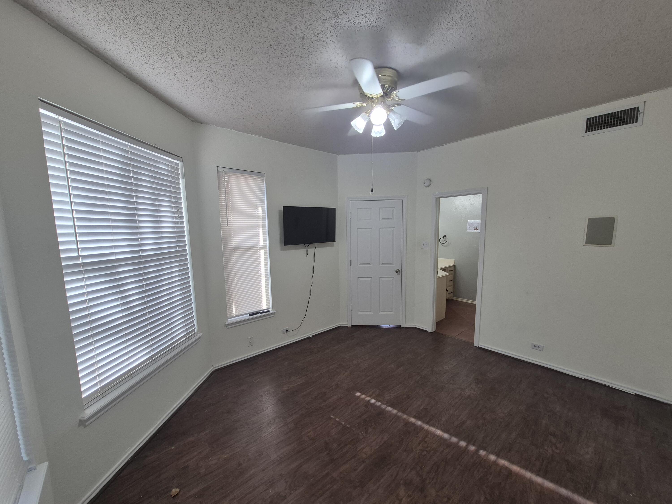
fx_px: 252
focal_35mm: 13
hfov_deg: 106.2
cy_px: 252
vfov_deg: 89.9
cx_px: 336
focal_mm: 1.74
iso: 64
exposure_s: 1/60
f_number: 2.2
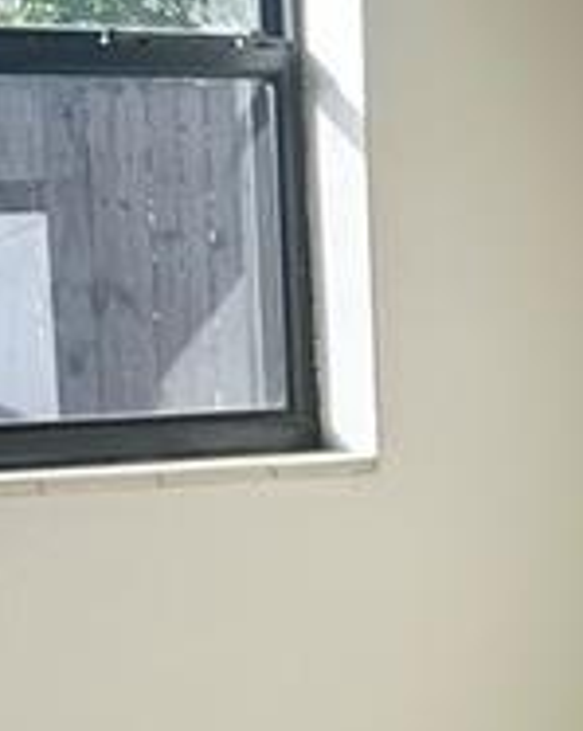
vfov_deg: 11.8
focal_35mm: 163
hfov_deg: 9.2
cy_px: 653
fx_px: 3524
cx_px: 912
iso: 50
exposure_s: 1/846
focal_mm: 5.7
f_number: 1.5
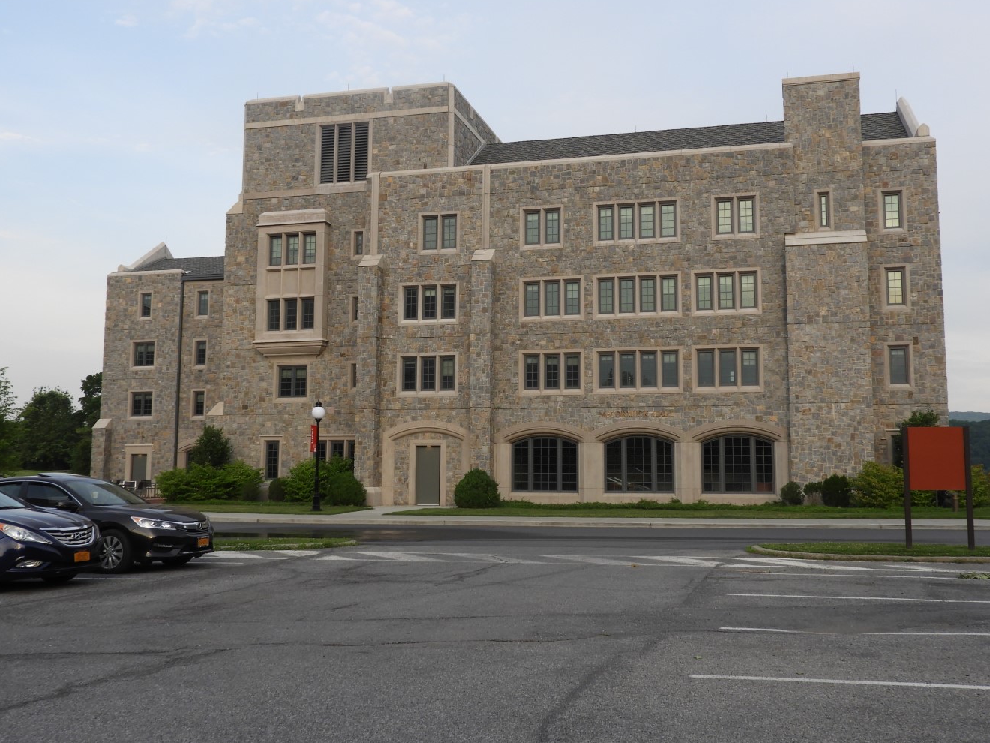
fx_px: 1030
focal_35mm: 36
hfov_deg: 51.3
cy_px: 347
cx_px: 512
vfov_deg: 39.6
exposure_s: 1/320
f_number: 3.6
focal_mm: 5.9
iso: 100
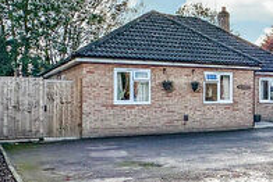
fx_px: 395
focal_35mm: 52
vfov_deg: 25.9
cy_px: 56
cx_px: 279
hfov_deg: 34.4
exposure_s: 1/2900
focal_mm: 2.22
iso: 50
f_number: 2.2
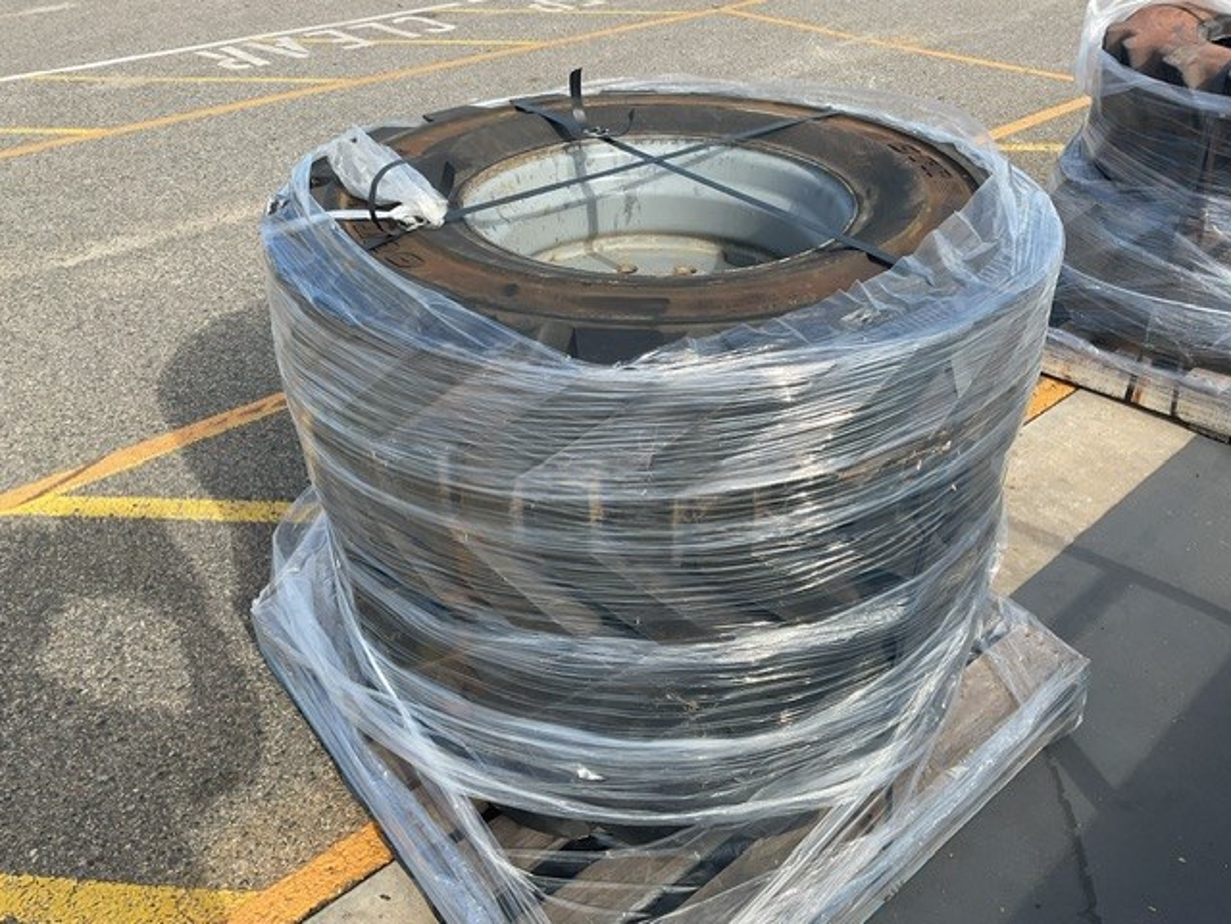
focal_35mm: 29
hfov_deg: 61.7
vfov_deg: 48.2
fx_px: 1031
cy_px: 462
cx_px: 616
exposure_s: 1/1098
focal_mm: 3
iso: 16
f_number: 1.8
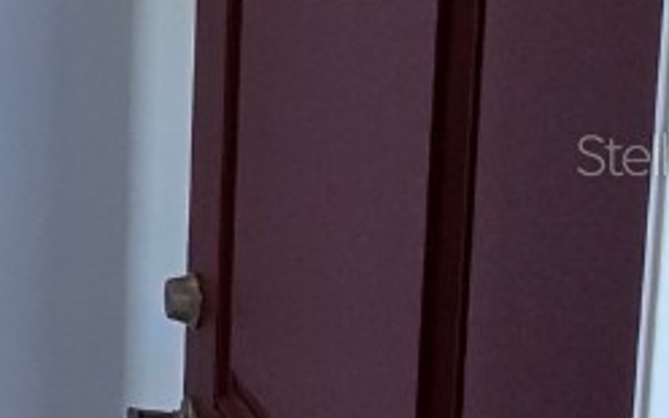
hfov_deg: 21.7
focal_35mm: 57
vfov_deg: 22.7
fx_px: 1039
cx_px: -550
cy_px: 154
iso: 200
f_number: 2.2
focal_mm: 2.2
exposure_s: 1/359
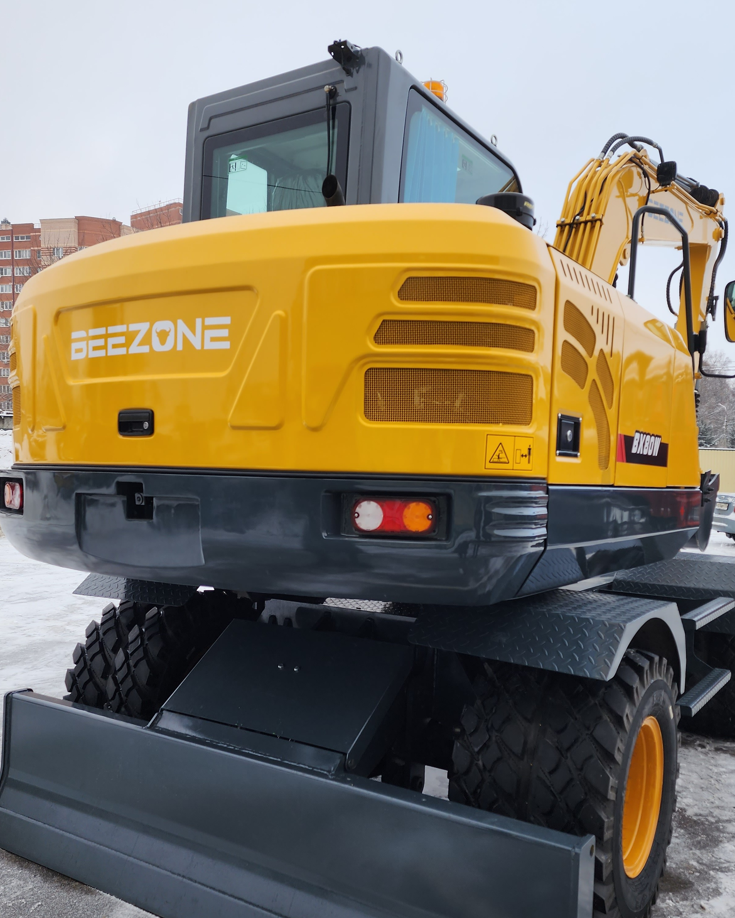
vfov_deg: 58.5
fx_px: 816
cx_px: 391
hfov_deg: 48.5
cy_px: 524
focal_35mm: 30
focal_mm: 6.4
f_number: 1.8
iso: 20
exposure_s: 1/180
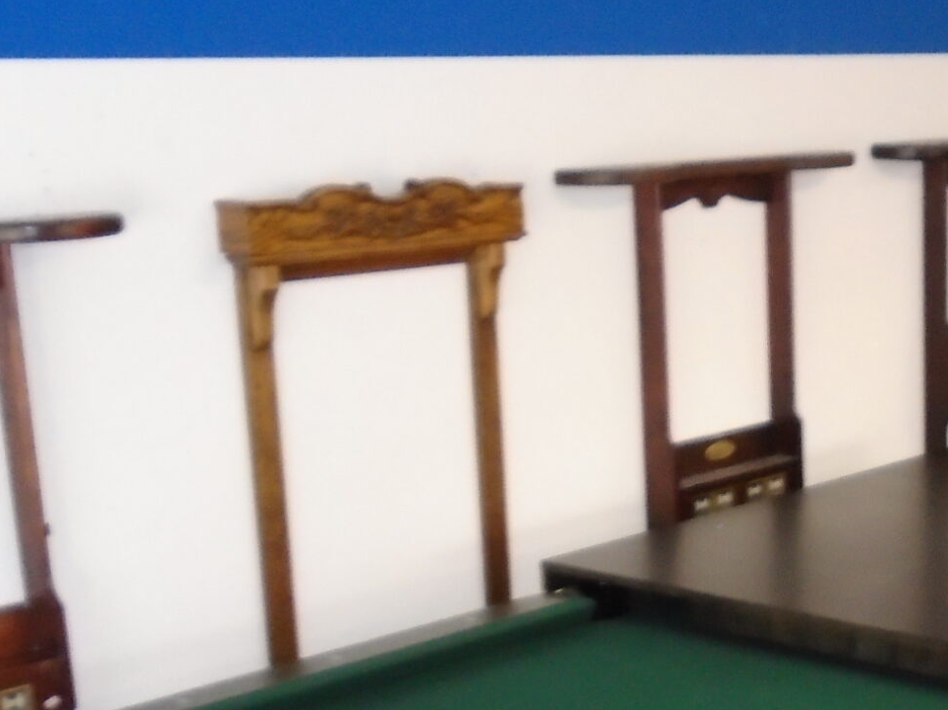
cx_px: 776
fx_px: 1889
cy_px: 646
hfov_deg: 27.5
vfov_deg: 20.8
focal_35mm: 69
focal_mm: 4.6
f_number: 3.2
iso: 400
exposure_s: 1/30
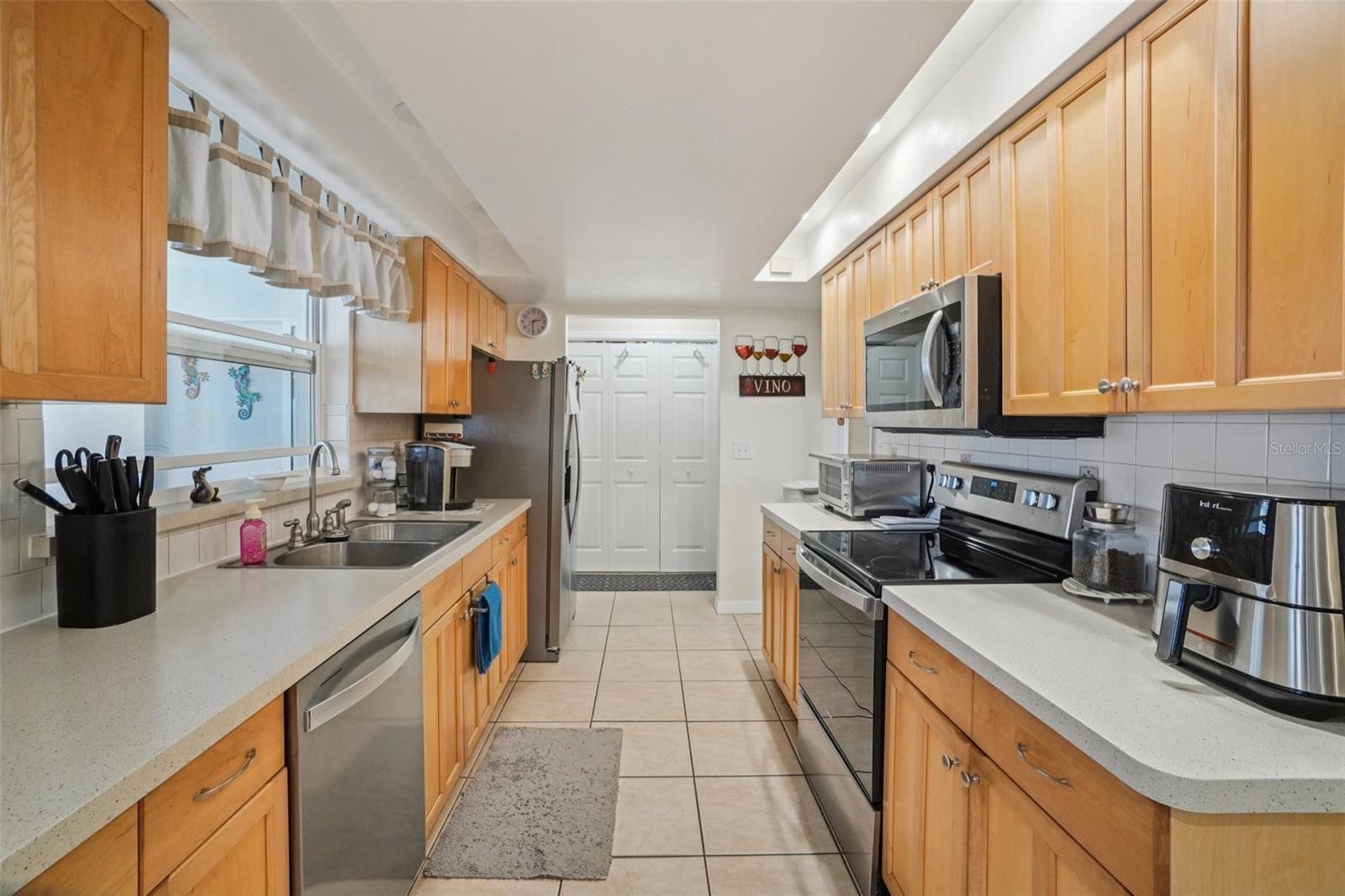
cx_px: 672
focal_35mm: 15
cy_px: 448
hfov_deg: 100.4
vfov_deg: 77.3
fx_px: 560
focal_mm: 10
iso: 1250
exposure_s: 1/30
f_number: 8
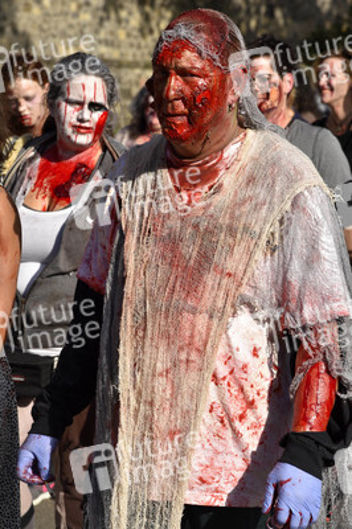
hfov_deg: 11.4
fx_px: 1763
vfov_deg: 17.1
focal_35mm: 120
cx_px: 176
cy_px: 264
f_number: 10
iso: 200
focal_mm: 120
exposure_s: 1/400
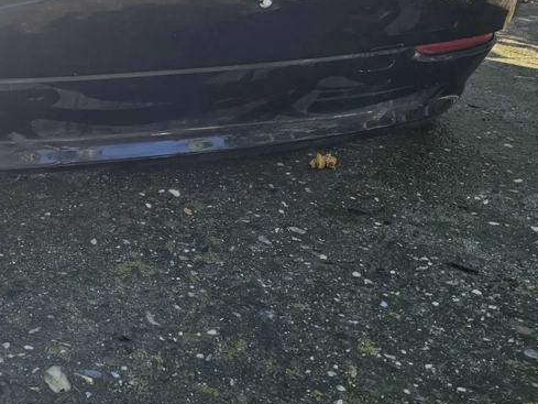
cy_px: 154
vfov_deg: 30.8
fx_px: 731
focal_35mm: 47
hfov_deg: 36.7
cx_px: 13
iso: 10
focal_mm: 6.3
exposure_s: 1/245
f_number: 1.7
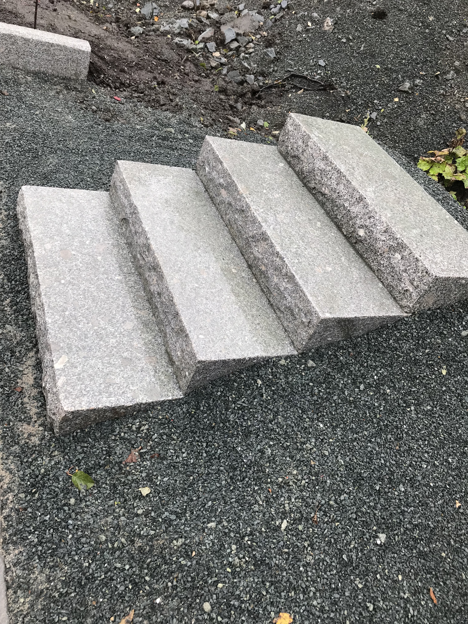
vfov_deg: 63.4
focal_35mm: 28
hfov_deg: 49.7
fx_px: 505
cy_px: 312
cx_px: 234
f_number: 1.8
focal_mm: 3.99
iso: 20
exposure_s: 1/152
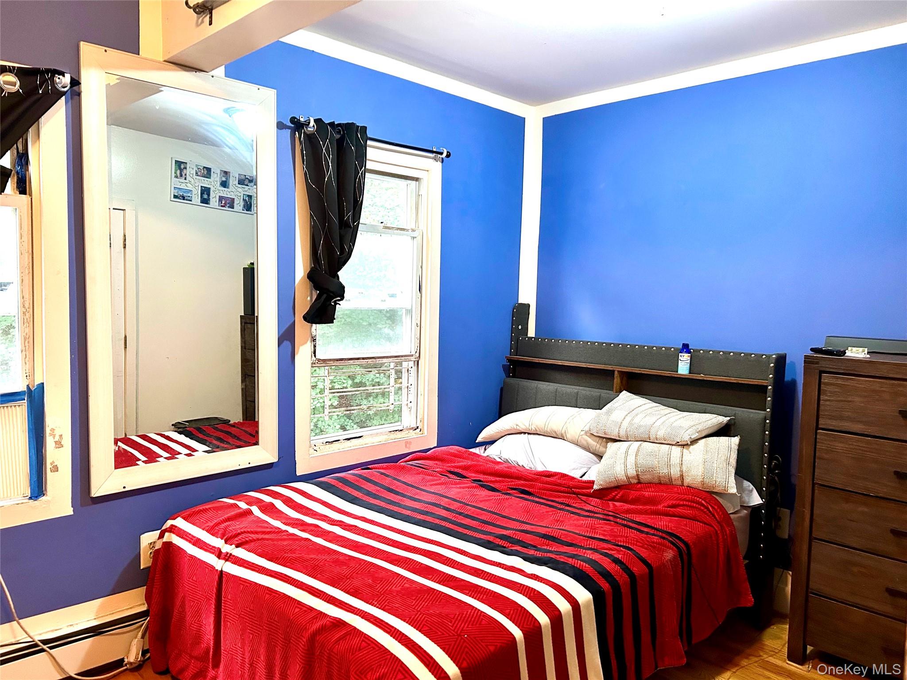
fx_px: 681
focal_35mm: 26
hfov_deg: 67.3
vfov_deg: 53.1
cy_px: 340
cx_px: 454
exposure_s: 1/60
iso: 320
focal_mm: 5.7
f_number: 1.5
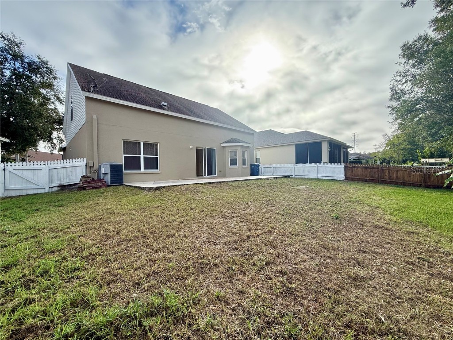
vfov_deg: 85.7
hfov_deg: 102.1
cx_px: 226
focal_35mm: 14
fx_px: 183
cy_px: 170
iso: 64
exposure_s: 1/1189
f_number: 2.2
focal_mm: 2.22
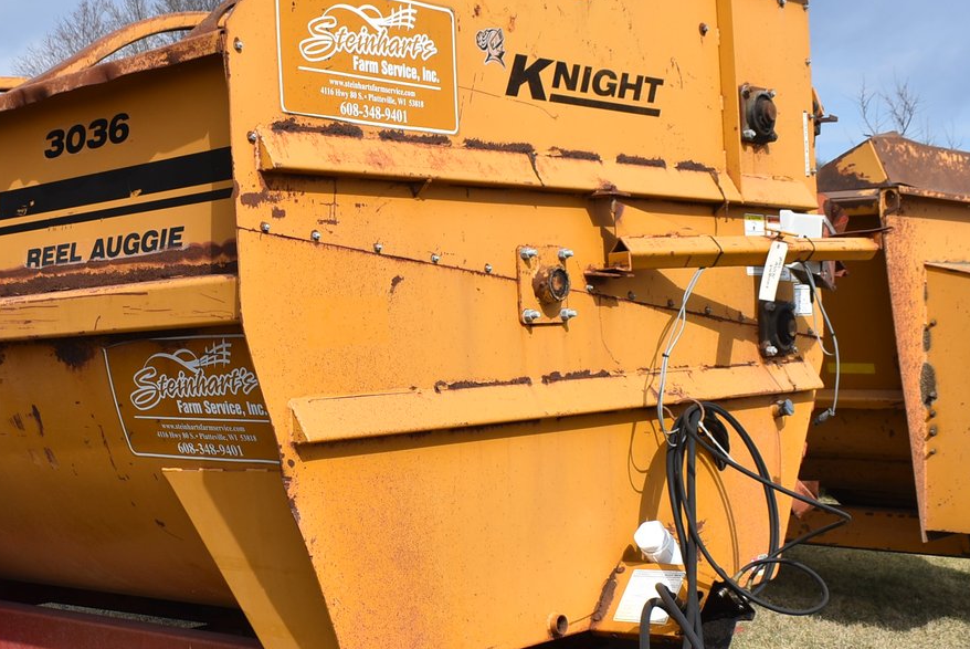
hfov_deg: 34.1
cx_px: 309
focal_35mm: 58
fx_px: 1564
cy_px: 410
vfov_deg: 23.4
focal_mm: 20
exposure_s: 1/250
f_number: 8
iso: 100
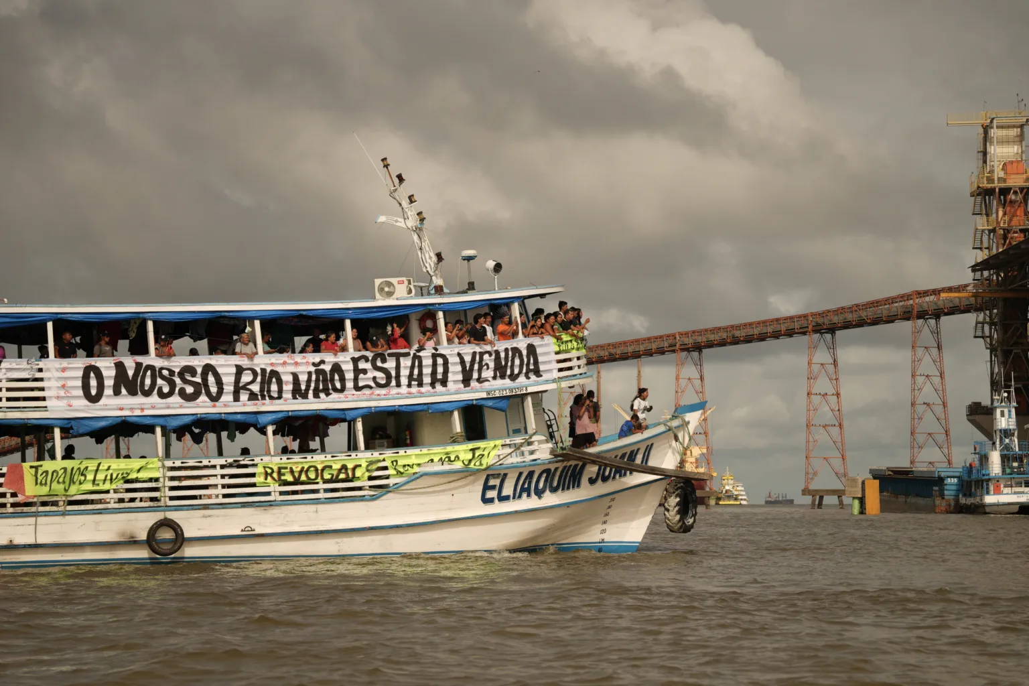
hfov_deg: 23.4
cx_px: 514
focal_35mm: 87
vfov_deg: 15.7
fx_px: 2487
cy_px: 343
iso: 80
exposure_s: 1/4000
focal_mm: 58
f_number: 2.8
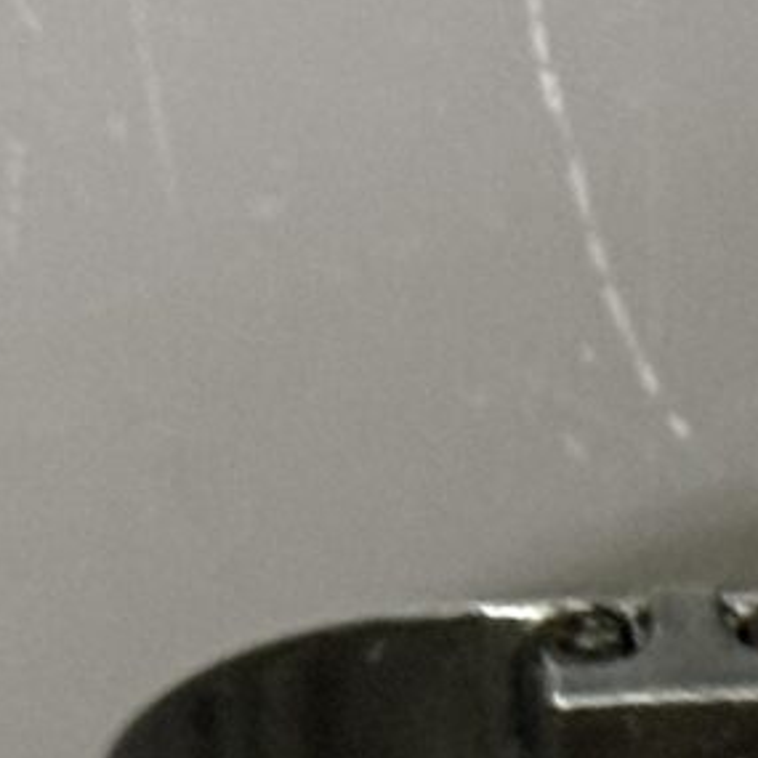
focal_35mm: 381
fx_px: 9439
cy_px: 1936
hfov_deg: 4.6
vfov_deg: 4.5
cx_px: 979
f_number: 1.78
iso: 400
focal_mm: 6.76
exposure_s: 1/25
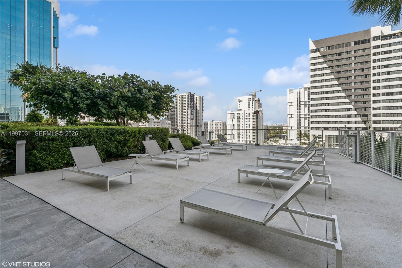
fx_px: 183
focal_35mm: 16
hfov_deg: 95.3
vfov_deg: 72.4
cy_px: 134
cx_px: 201
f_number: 10
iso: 320
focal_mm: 16.4
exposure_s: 1/320
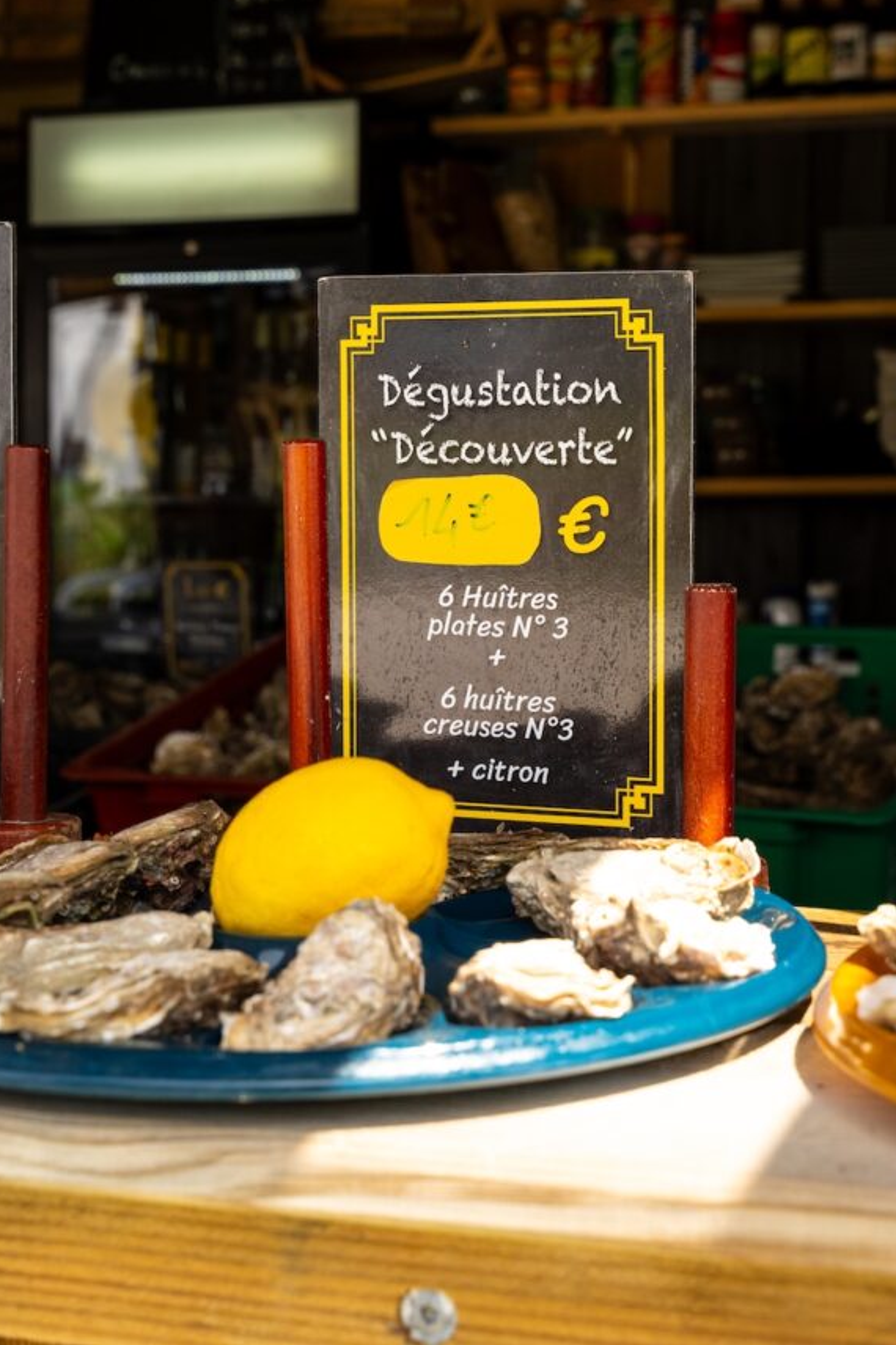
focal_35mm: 62
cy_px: 542
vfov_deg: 32.4
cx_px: 528
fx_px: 2306
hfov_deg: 22.0
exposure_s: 1/50
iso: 800
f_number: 9
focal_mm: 51.6
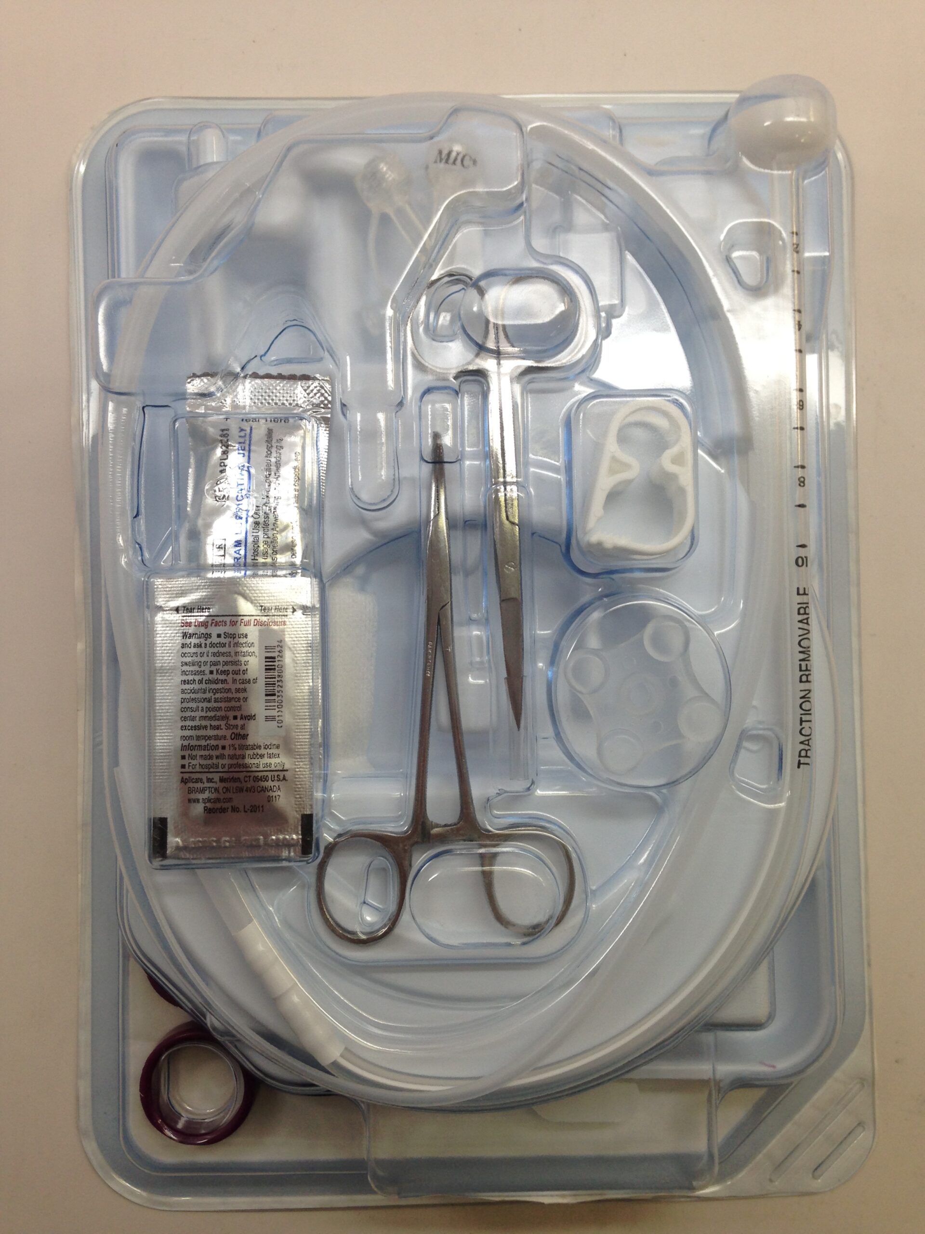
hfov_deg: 42.9
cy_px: 617
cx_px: 462
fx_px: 1176
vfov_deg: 55.4
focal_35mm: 33
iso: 50
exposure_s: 1/60
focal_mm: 4.12
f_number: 2.4
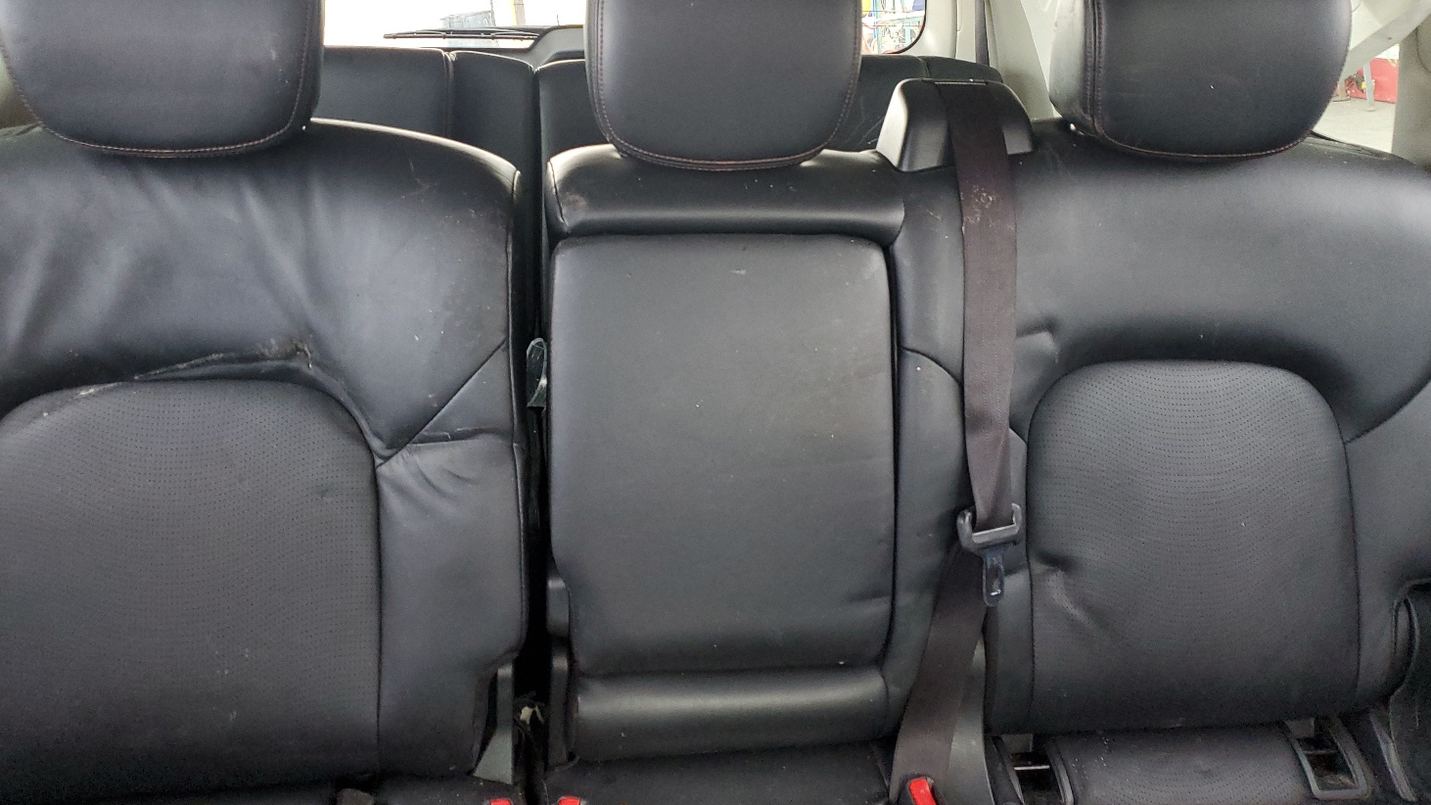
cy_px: 280
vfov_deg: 37.4
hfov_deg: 62.6
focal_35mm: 31
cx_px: 688
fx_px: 1176
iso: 179
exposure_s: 1/60.2
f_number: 1.5
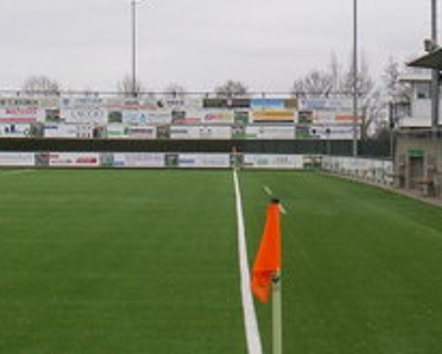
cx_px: 114
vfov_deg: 10.4
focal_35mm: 148
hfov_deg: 13.0
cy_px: 133
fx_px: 1937
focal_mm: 9.2
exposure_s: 1/90
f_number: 3.4
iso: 100
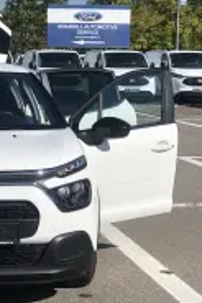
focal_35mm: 116
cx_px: -15
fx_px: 974
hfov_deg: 11.7
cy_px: 163
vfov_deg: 17.6
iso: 20
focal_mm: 6.6
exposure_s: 1/1333
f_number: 2.8
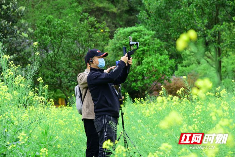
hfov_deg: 21.5
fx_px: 620
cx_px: 118
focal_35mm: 95
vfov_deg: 14.4
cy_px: 78
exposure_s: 1/80
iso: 720
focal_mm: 95
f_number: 5.6
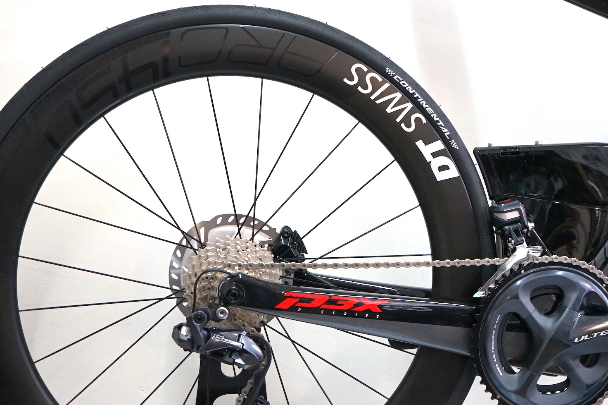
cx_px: 391
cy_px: 187
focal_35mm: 53
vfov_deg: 25.5
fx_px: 894
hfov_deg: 37.3
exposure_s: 1/160
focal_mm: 39
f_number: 4
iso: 2000
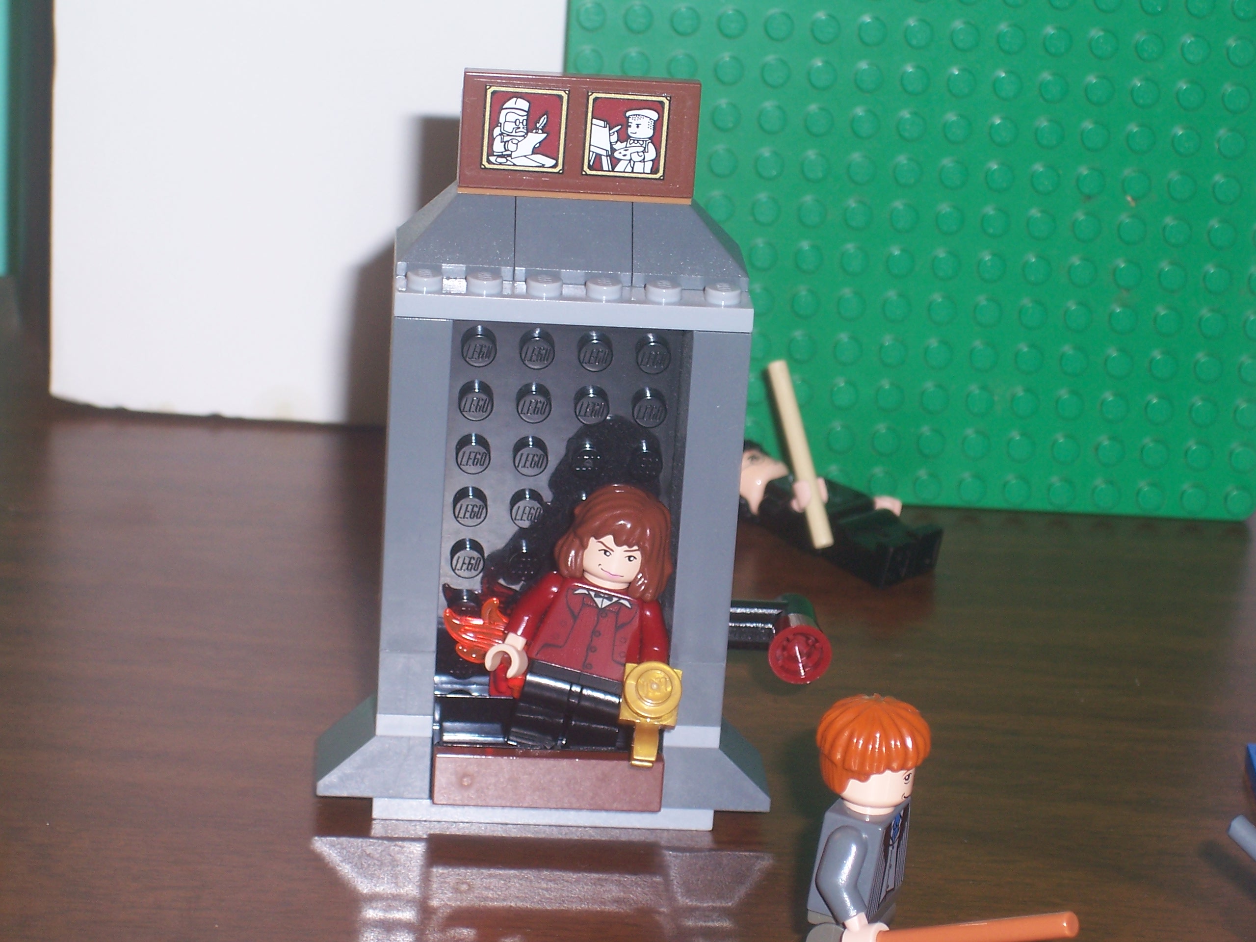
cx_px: 628
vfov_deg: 14.5
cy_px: 471
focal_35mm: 102
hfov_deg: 19.3
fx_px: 3701
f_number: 4.6
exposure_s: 1/90
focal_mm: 16.8
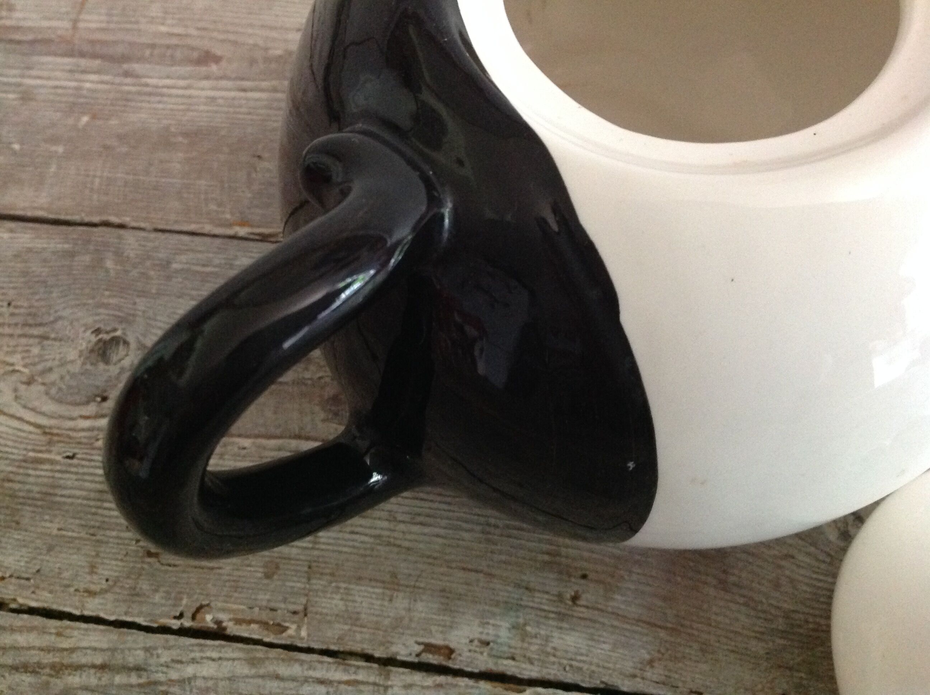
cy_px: 348
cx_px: 465
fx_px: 939
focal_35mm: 35
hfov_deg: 52.7
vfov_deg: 40.6
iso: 500
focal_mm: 4.28
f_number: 2.4
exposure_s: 1/15
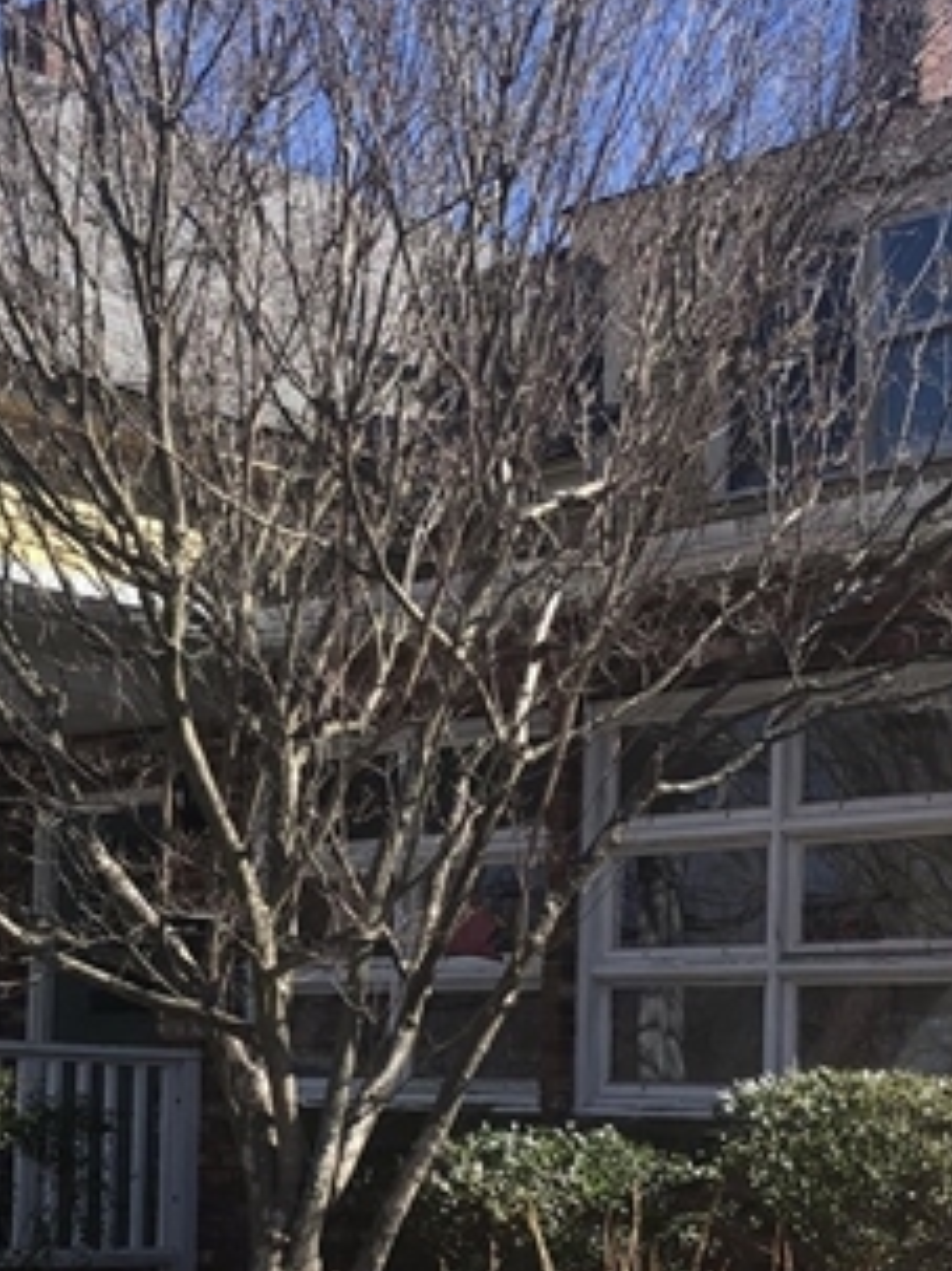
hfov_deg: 20.5
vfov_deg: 27.1
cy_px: 940
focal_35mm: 71
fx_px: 2605
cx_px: 235
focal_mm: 3.99
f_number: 1.8
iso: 20
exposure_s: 1/917
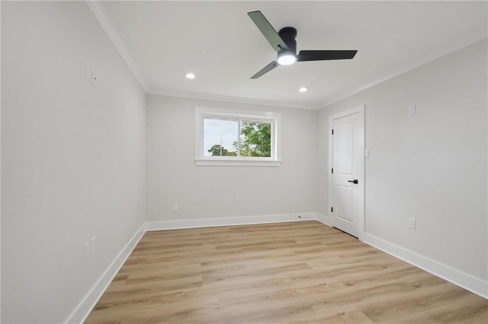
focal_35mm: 14
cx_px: 244
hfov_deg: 104.3
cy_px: 162
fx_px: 190
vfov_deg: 81.1
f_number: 13
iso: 400
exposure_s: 1/15
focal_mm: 14
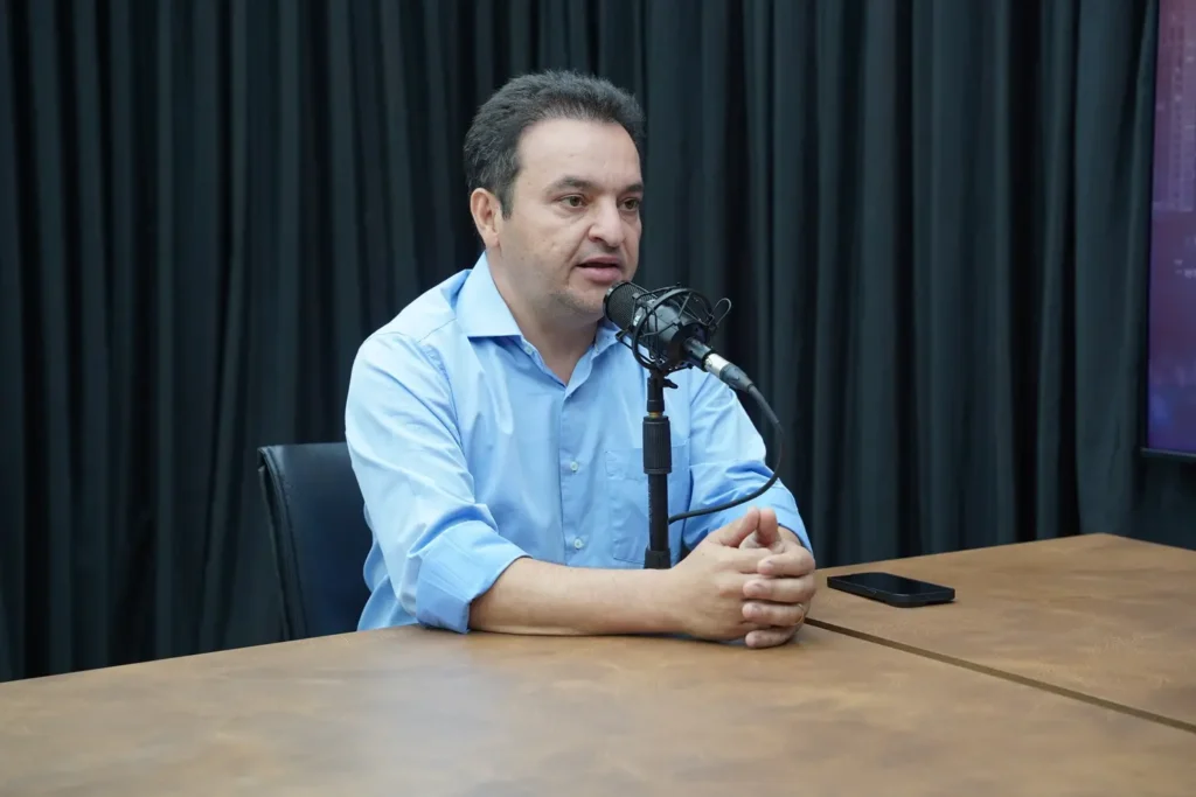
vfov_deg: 19.5
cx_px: 598
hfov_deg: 28.8
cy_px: 398
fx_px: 2326
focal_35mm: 70
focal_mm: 70
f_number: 4
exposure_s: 1/160
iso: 640
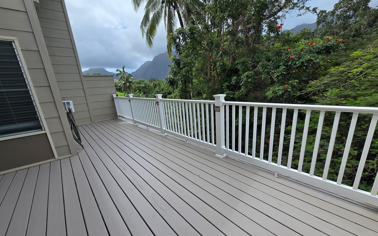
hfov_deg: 105.3
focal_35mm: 14
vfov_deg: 78.1
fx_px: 144
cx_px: 192
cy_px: 136
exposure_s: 1/1756
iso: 50
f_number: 2.2
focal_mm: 2.2
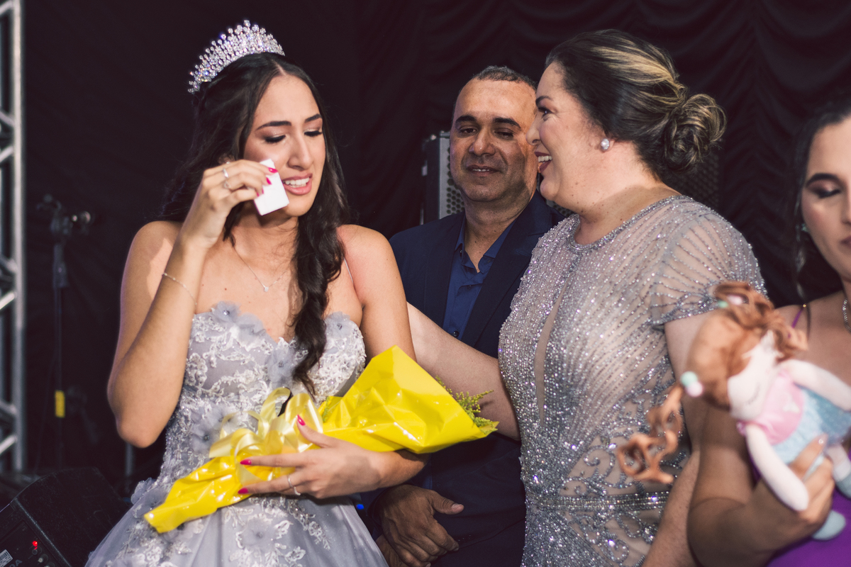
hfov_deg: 27.0
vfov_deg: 18.2
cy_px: 284
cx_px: 426
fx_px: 1773
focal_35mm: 75
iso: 640
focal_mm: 50
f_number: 2.5
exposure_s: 1/200
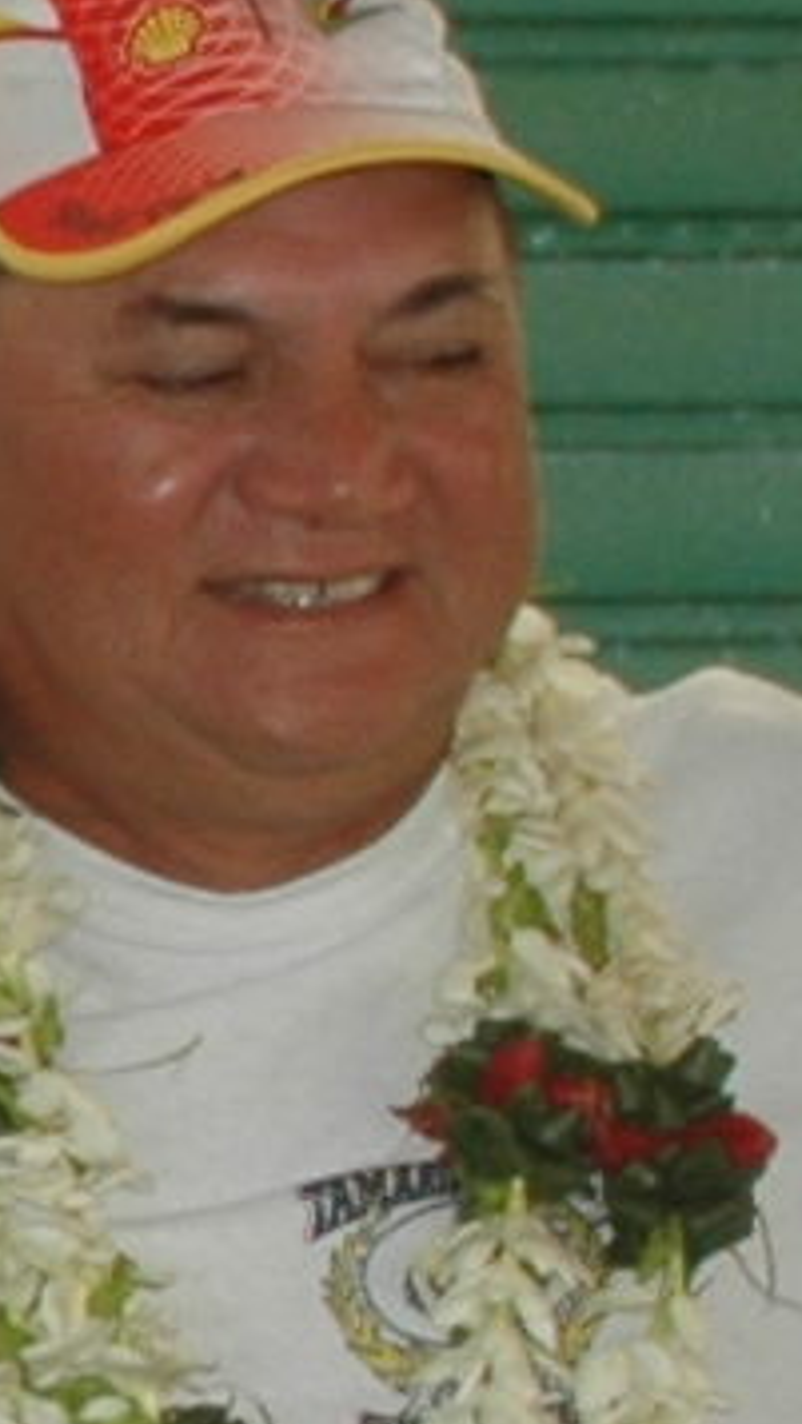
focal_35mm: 291
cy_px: 1615
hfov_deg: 3.7
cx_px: -3463
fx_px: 10994
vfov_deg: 7.4
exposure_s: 1/200
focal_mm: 22
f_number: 3.8
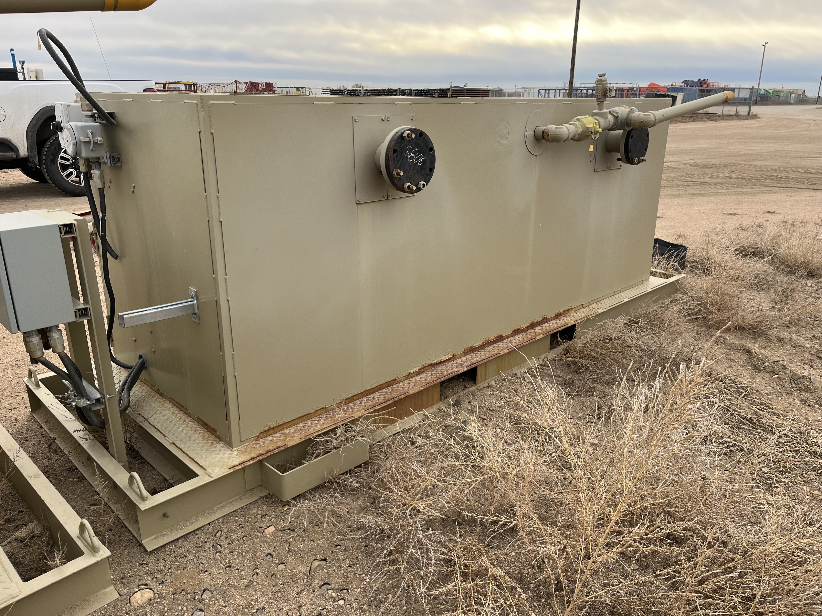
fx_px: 617
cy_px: 308
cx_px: 411
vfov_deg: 53.1
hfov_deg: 67.3
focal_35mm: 26
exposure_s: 1/676
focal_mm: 5.1
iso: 50
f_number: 1.6
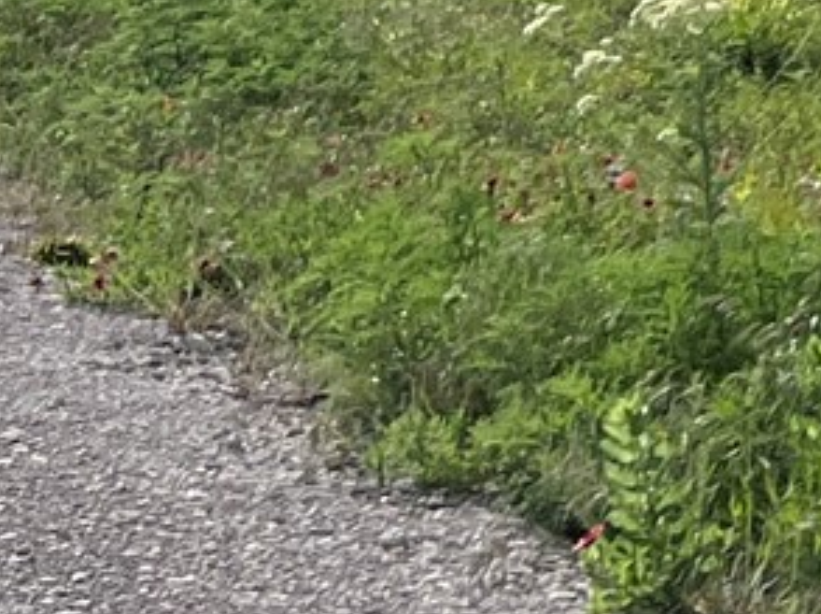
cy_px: -564
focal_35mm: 182
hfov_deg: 9.2
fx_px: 4311
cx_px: 2270
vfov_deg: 7.8
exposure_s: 1/10309
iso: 50
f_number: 1.5
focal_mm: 5.7
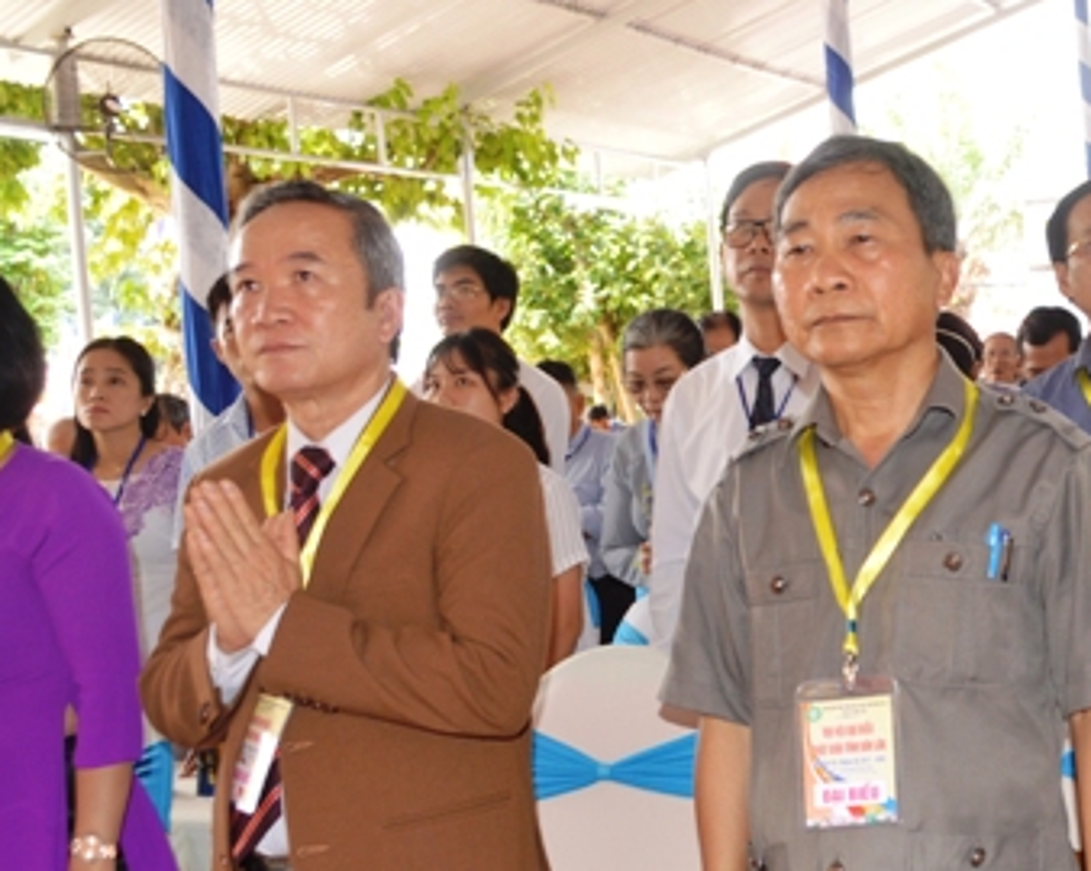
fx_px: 1549
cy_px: 532
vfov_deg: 31.3
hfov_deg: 37.9
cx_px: 810
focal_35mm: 48
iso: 400
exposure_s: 1/80
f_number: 4
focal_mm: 18
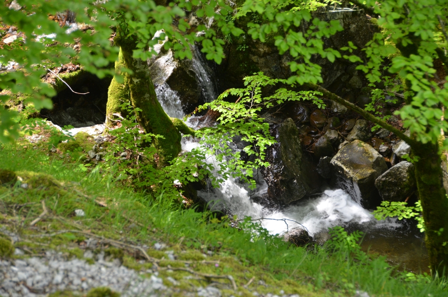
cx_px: 224
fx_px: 1769
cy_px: 148
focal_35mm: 142
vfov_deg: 9.6
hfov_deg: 14.4
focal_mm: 95
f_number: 6.3
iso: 800
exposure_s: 1/160
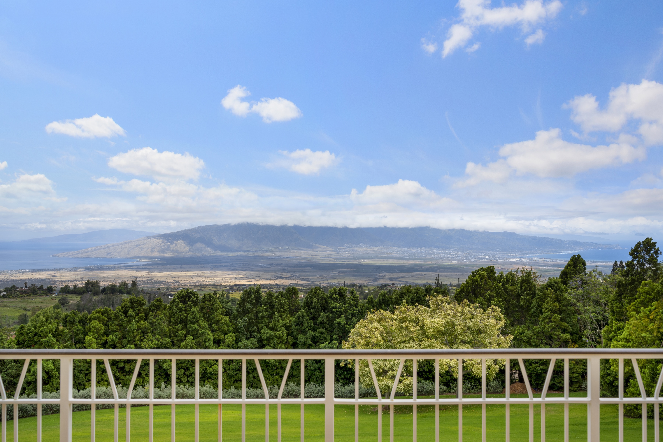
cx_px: 332
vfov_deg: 37.9
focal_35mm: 35
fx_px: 645
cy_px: 221
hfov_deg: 54.4
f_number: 8
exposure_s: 1/320
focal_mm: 35
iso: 100
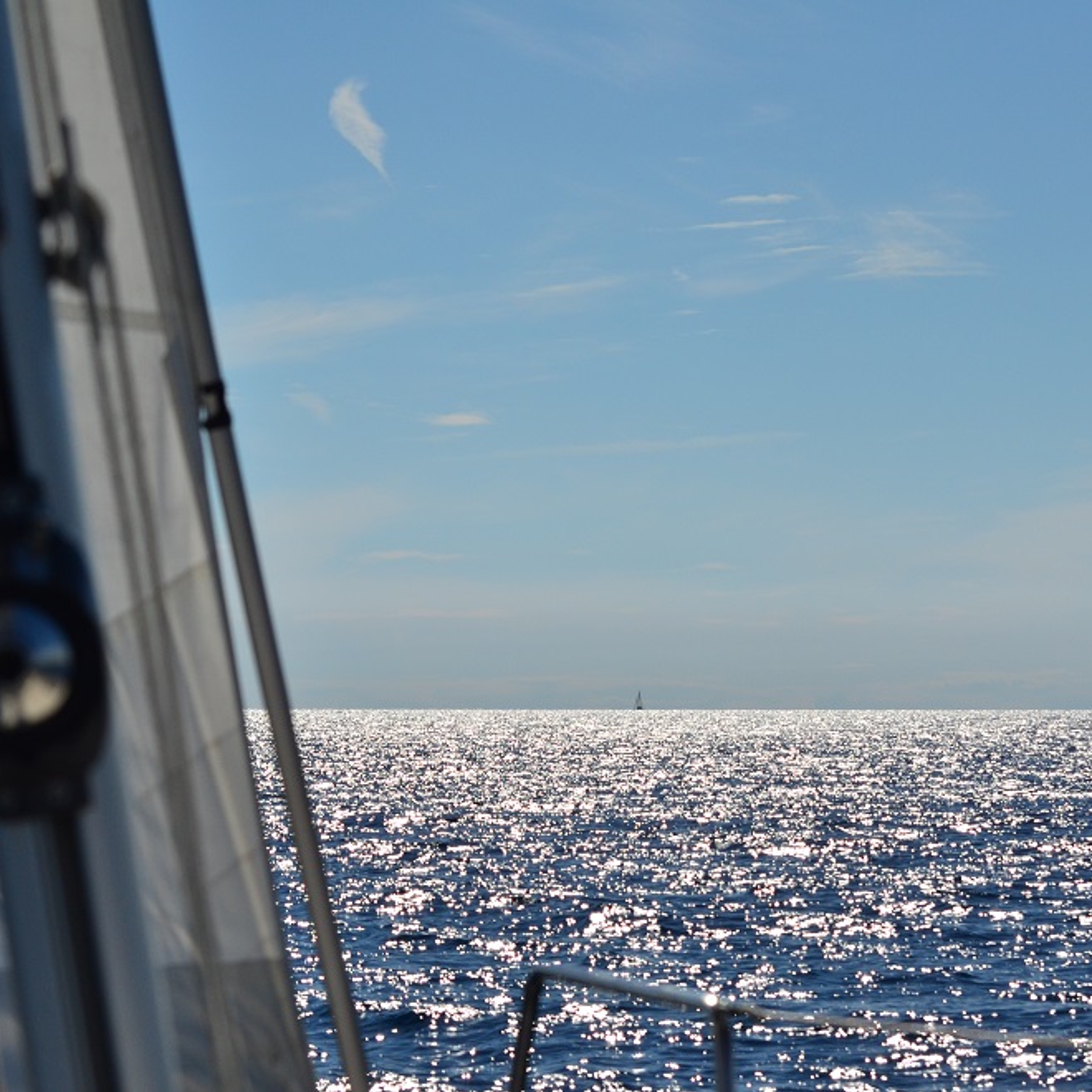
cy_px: 546
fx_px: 4818
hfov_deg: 12.9
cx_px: 683
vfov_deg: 12.9
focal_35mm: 135
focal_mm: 70
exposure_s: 1/8000
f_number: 6.3
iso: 400
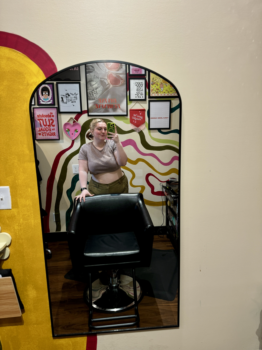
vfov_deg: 71.6
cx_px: 131
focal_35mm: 24
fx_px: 242
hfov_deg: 56.8
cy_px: 175
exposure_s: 1/60
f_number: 1.78
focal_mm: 6.76
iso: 125
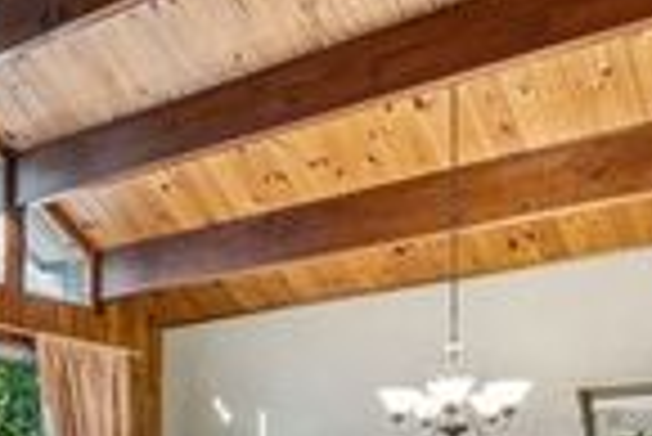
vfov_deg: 21.9
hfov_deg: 32.2
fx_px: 1022
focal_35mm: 56
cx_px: -22
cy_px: 551
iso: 100
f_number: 13
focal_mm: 16.4
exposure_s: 1
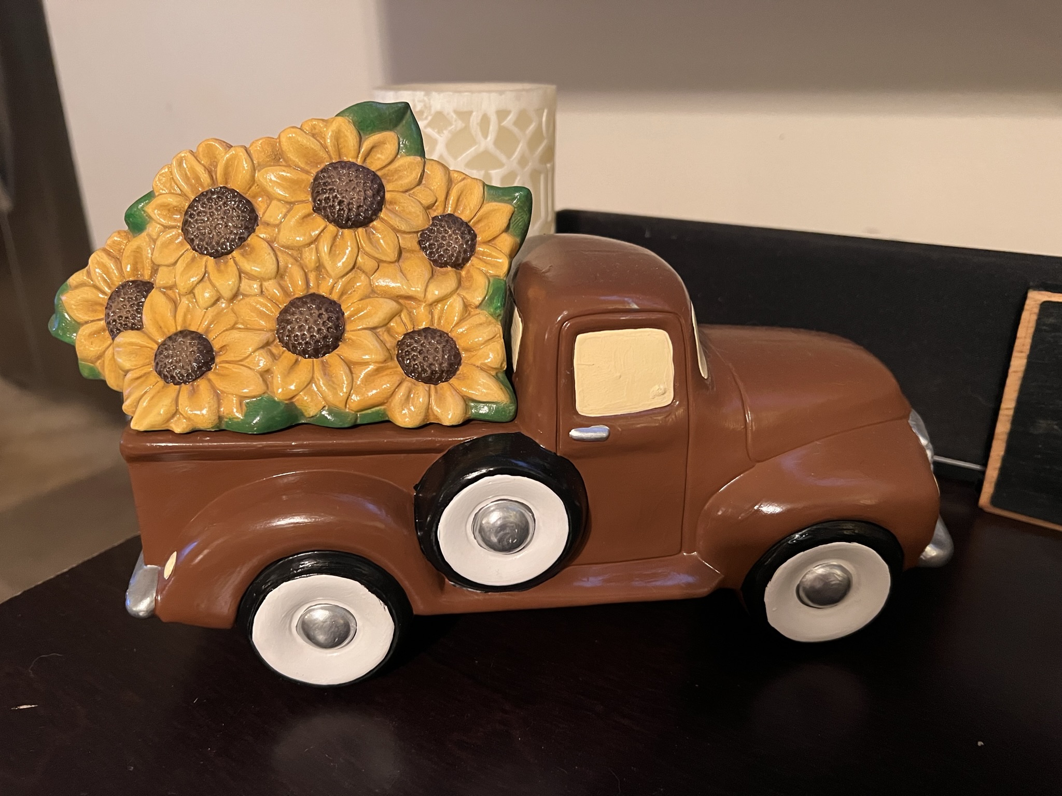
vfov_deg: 53.1
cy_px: 398
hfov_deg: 67.3
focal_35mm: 26
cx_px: 531
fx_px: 798
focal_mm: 5.7
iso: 500
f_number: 1.5
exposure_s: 1/40
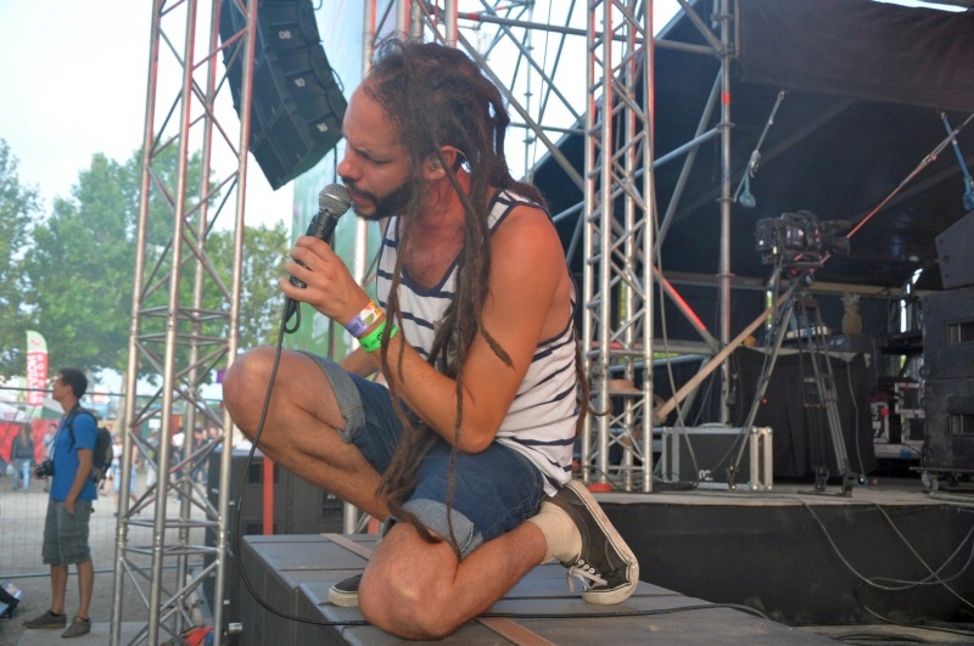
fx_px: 1054
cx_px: 487
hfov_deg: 49.6
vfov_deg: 34.1
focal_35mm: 39
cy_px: 323
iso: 640
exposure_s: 1/60
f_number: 4
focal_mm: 26
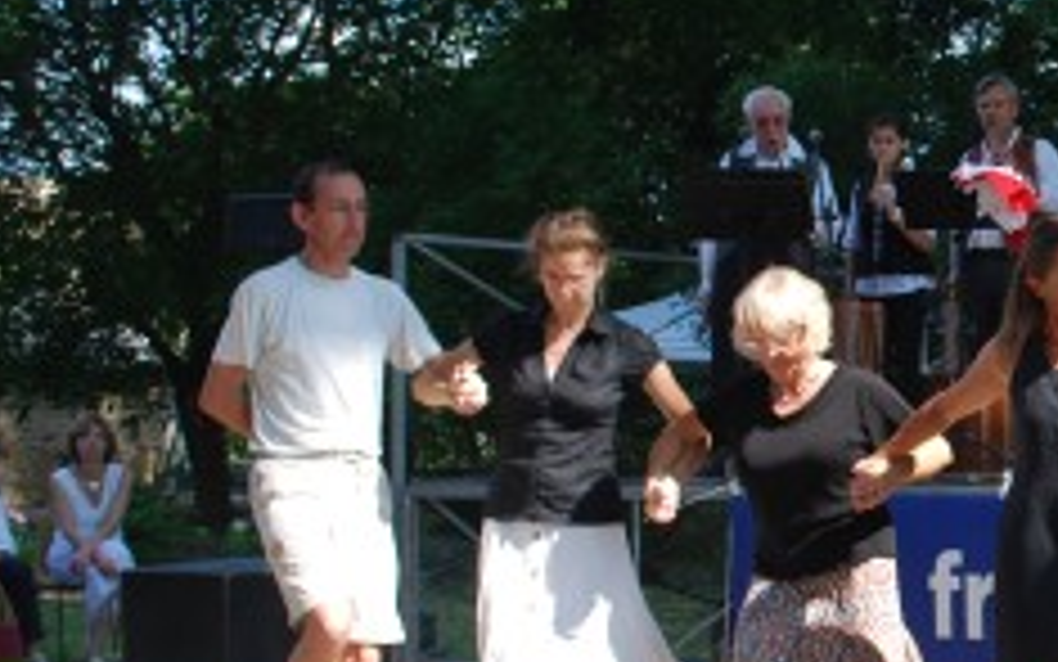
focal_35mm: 100
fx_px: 2884
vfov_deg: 13.1
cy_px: 399
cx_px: 1148
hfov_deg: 19.9
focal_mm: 24
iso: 110
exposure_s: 1/125
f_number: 5.6
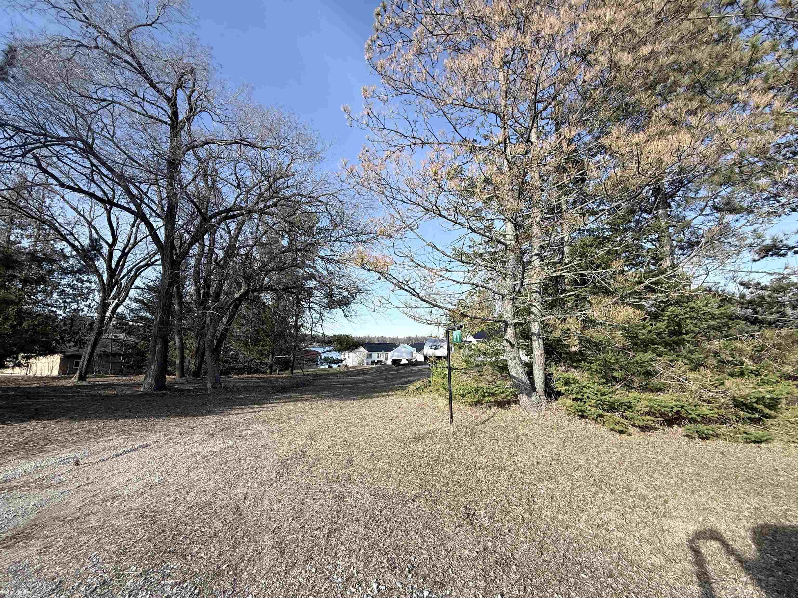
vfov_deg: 85.7
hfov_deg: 102.1
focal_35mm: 14
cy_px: 299
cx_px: 399
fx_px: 323
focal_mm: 2.22
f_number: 2.2
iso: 50
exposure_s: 1/955
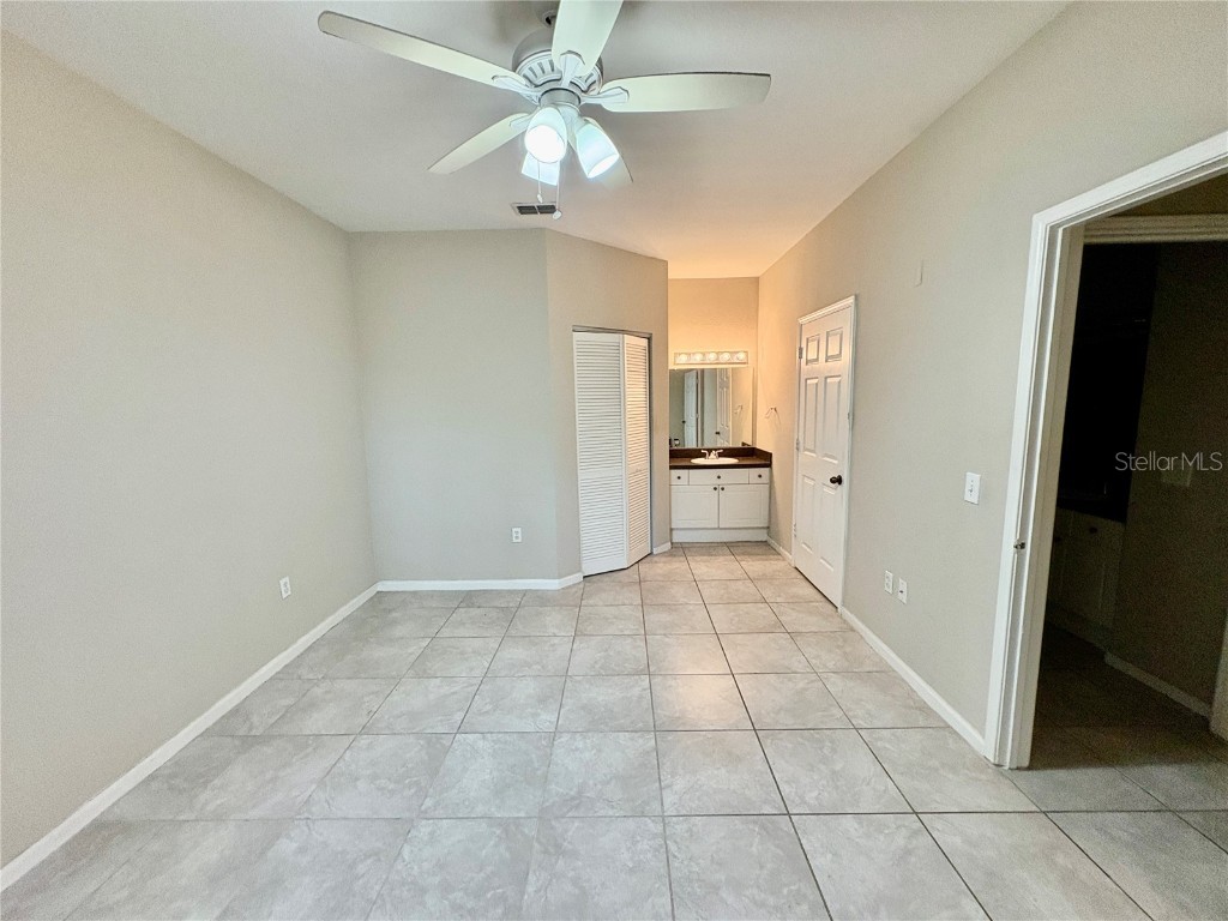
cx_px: 614
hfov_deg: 102.1
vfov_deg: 85.7
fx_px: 497
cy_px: 460
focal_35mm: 14
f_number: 2.2
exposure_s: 1/120
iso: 320
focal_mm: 2.22
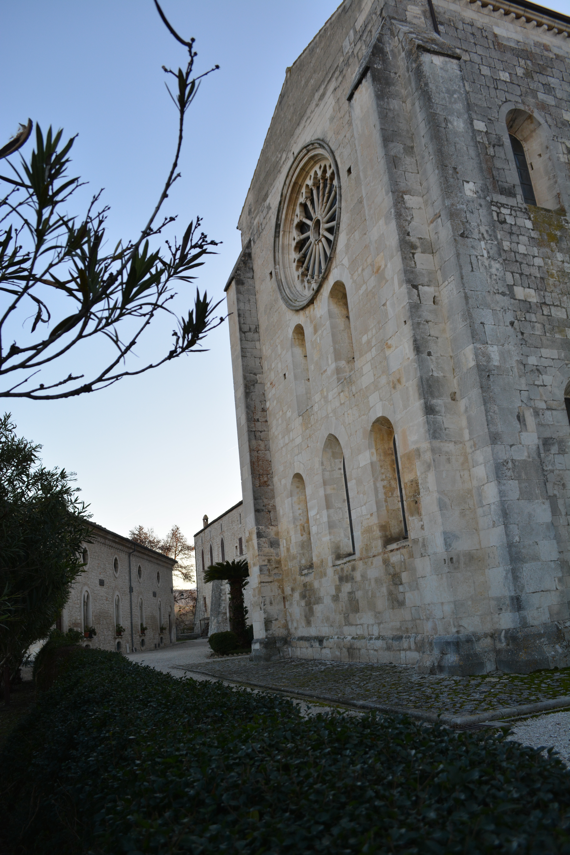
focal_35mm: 27
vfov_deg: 67.4
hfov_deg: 47.9
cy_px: 428
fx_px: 641
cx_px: 285
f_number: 5.6
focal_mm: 18
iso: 400
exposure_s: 1/250
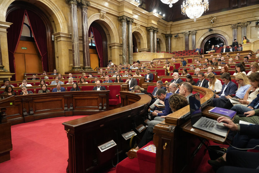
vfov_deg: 53.1
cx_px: 130
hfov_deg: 73.7
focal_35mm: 24
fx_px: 173
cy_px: 86
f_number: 4
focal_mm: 24
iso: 3200
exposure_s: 1/160
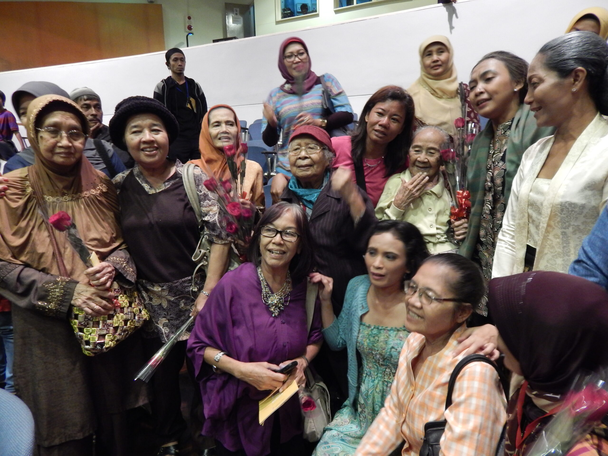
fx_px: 404
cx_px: 304
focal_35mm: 23
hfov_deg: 73.9
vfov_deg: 58.9
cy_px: 228
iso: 400
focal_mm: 4
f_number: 3
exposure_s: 1/13
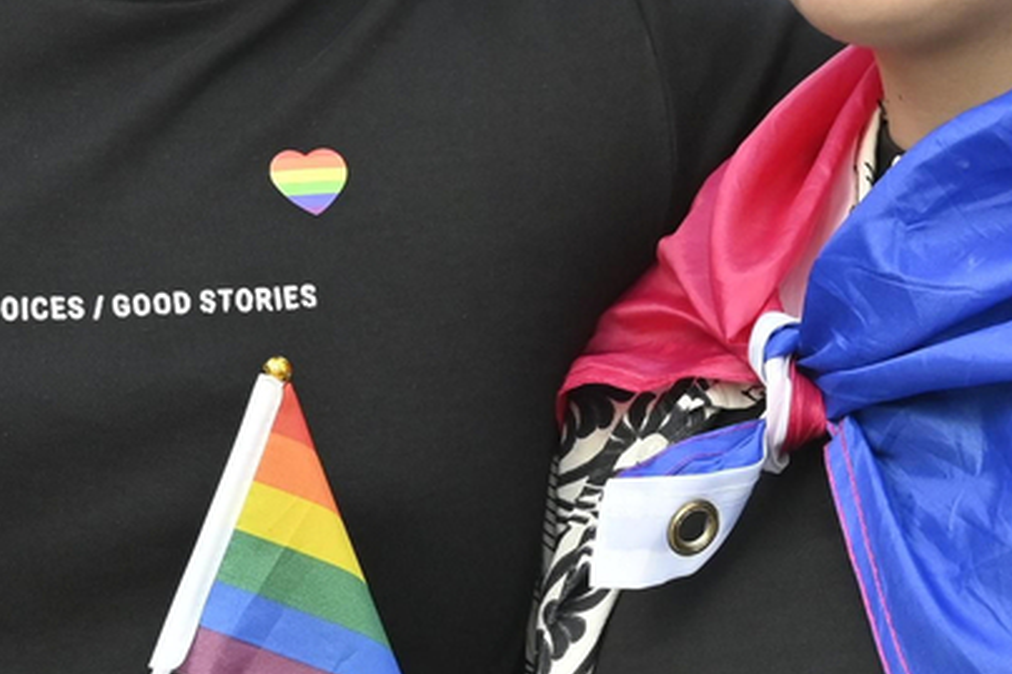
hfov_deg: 5.4
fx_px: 10677
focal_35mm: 380
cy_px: 343
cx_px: 541
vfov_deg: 3.6
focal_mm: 64
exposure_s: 1/320
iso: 500
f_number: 5.6
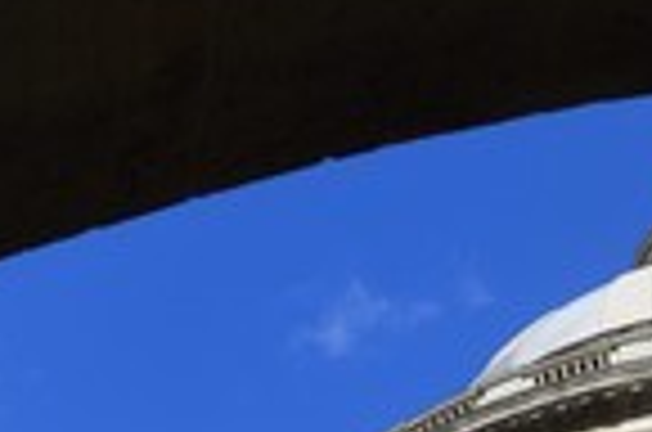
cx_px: 571
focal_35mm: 93
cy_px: 567
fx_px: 1681
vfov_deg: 14.0
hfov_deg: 21.5
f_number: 16
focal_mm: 32
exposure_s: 1/160
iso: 200
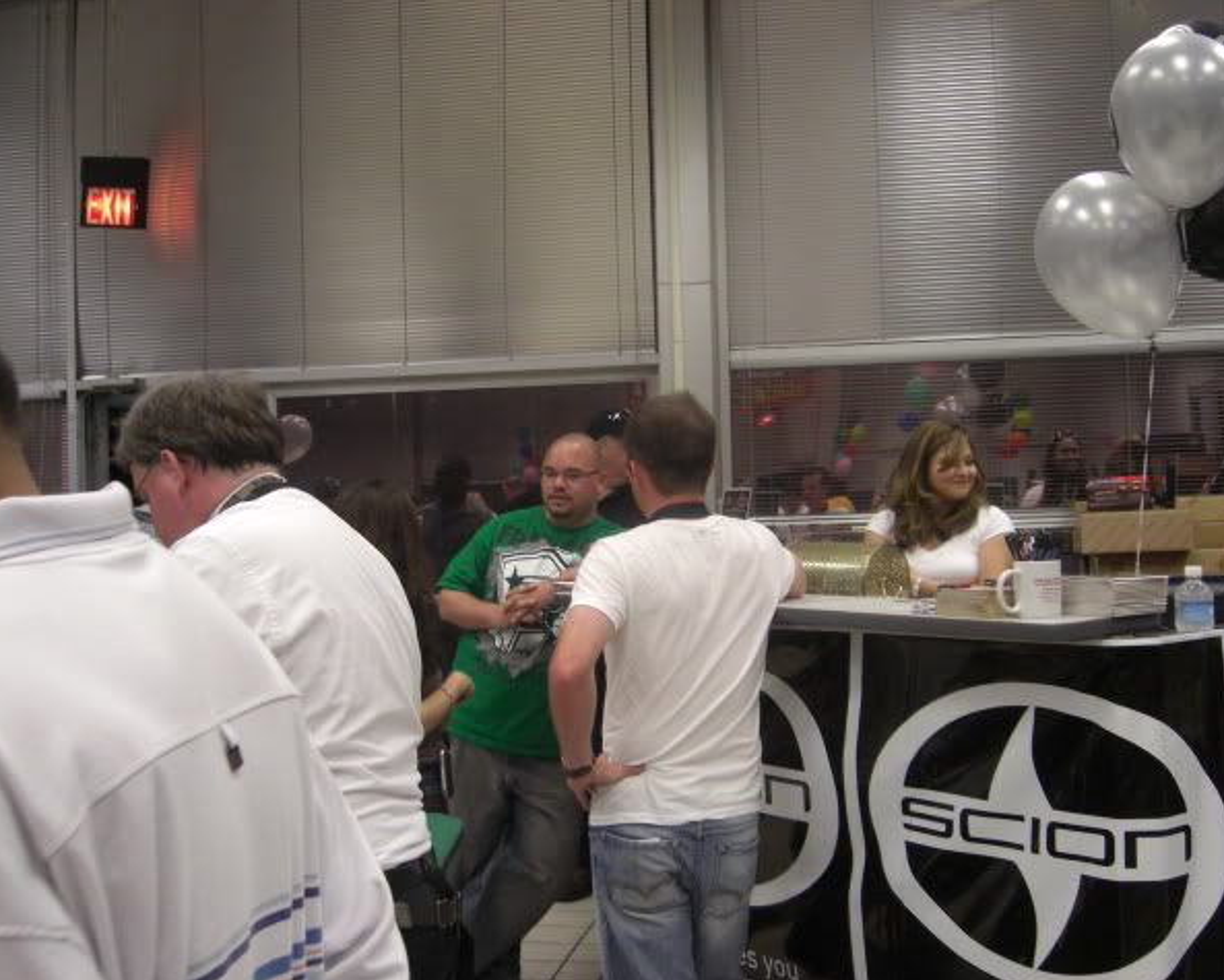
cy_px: 493
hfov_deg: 45.8
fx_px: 1450
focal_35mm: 40
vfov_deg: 37.4
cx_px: 640
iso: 400
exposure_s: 1/100
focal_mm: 7.9
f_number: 2.8
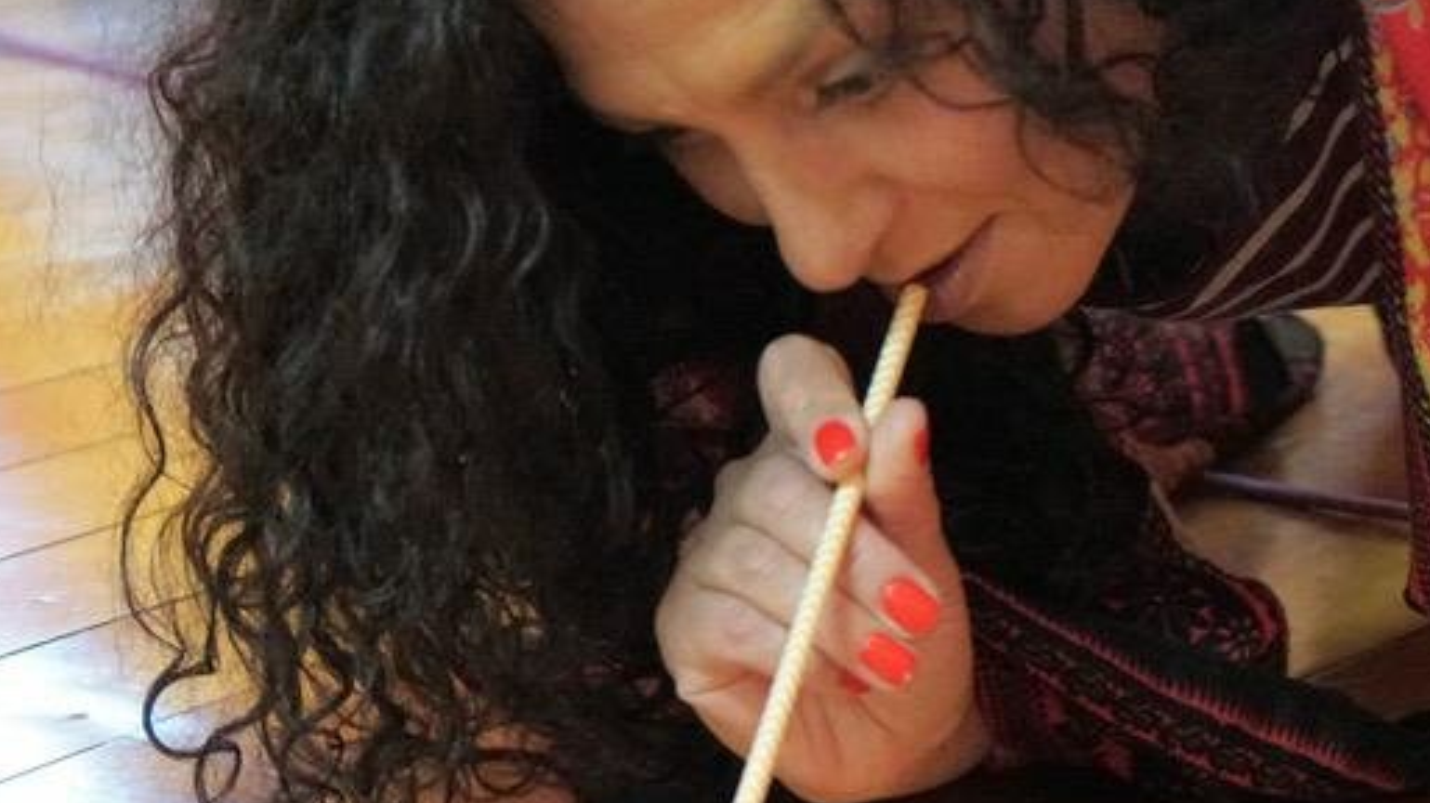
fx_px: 5344
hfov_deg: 15.2
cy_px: 378
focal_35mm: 141
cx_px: 747
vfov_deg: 8.6
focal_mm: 46
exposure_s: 1/125
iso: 6400
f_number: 4
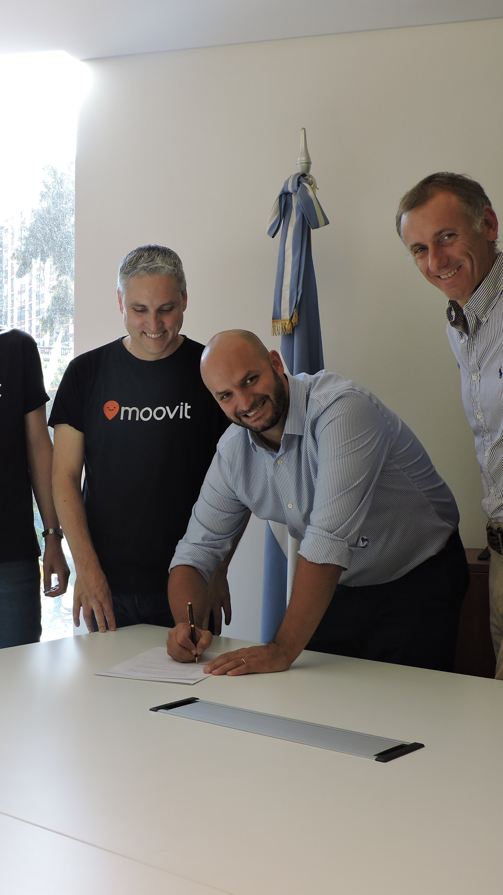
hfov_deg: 24.7
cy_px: 448
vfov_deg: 42.9
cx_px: 151
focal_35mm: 48
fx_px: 1138
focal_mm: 5.9
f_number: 3.2
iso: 100
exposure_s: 1/80
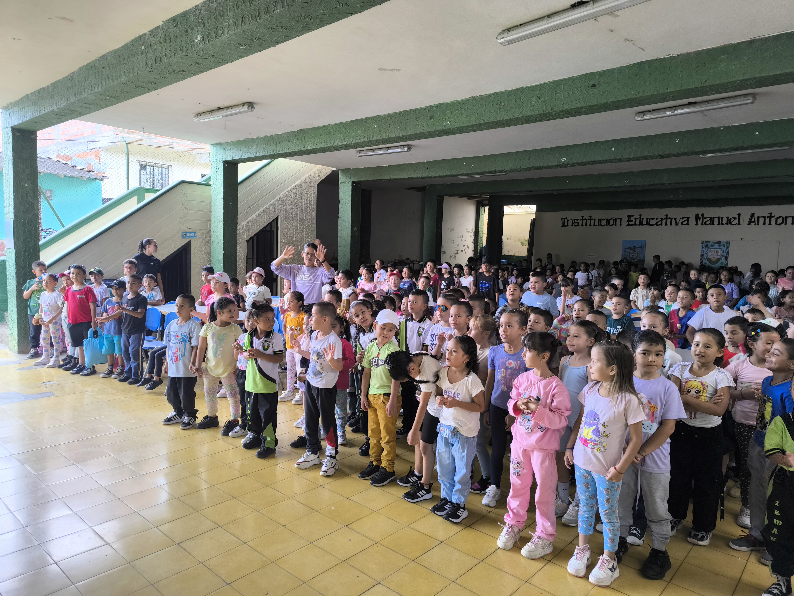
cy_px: 298
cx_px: 397
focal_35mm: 23
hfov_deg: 73.9
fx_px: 528
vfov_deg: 58.9
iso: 320
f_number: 1.65
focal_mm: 6.14
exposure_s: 1/120
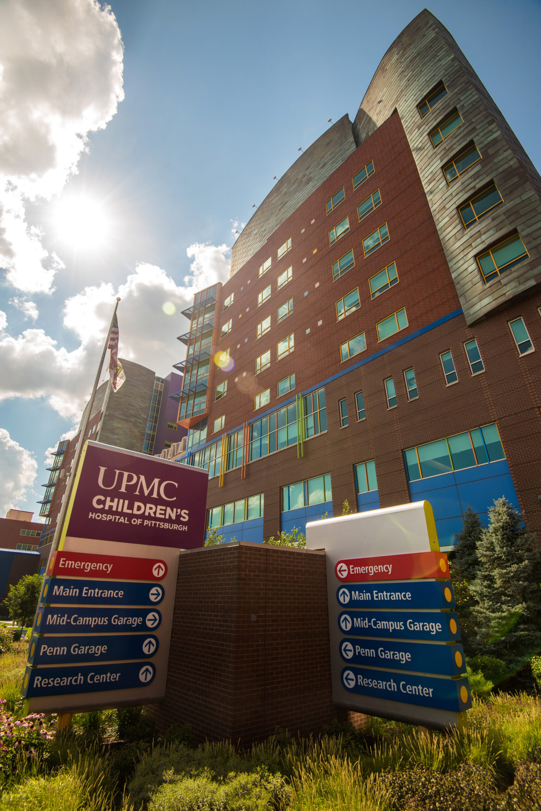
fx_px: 360
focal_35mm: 16
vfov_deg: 96.7
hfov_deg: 73.8
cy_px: 406
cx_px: 270
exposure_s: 1/320
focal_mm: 16
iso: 100
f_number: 9
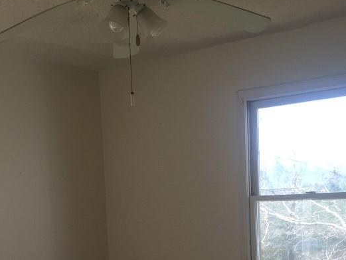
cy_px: 245
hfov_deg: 33.7
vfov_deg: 24.7
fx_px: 570
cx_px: 147
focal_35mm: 57
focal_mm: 4.15
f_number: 2.2
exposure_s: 1/120
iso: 40
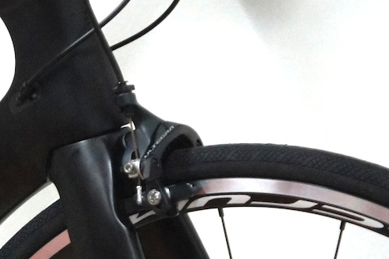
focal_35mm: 286
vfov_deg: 4.8
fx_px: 3086
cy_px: 276
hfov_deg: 7.2
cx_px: -89
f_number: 4.5
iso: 1600
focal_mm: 42
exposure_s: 1/60
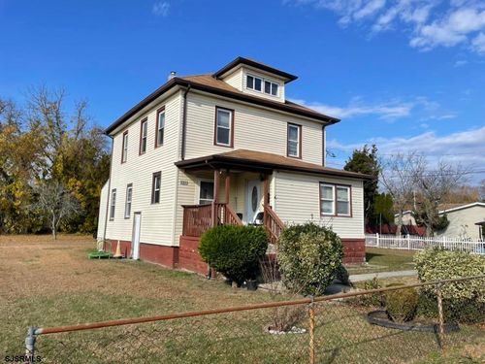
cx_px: 242
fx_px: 364
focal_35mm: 26
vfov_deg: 53.1
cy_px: 182
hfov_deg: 67.3
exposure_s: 1/4292
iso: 32
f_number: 1.6
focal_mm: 4.2
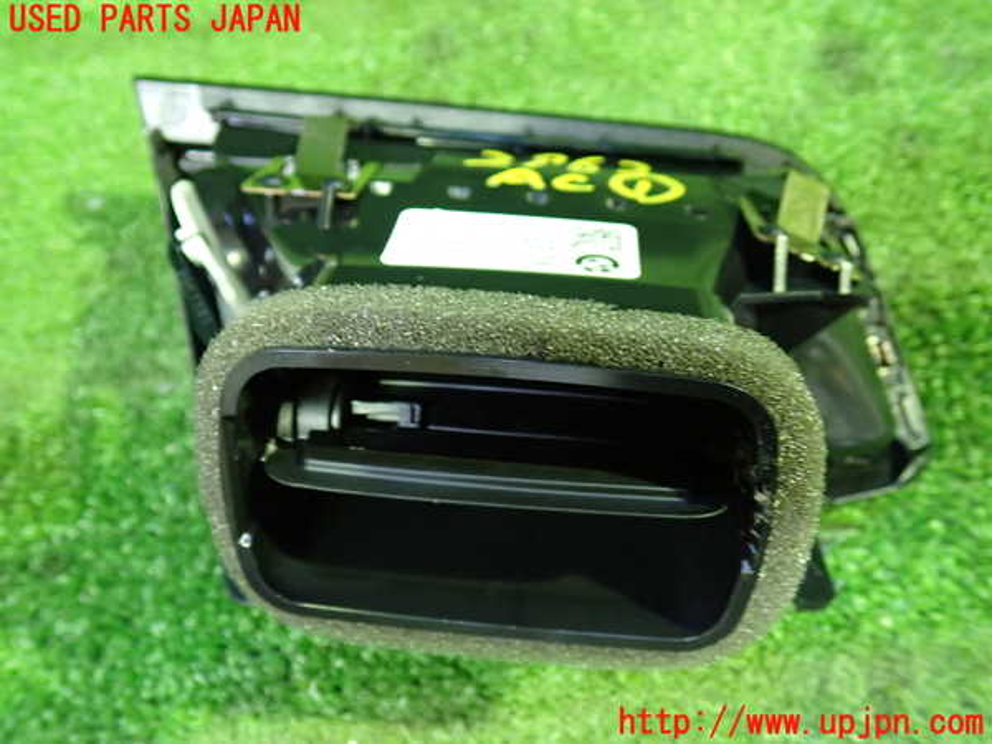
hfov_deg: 60.0
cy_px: 372
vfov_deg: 46.8
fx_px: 860
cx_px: 496
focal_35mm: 30
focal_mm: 5.4
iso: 800
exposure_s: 1/15
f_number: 2.3
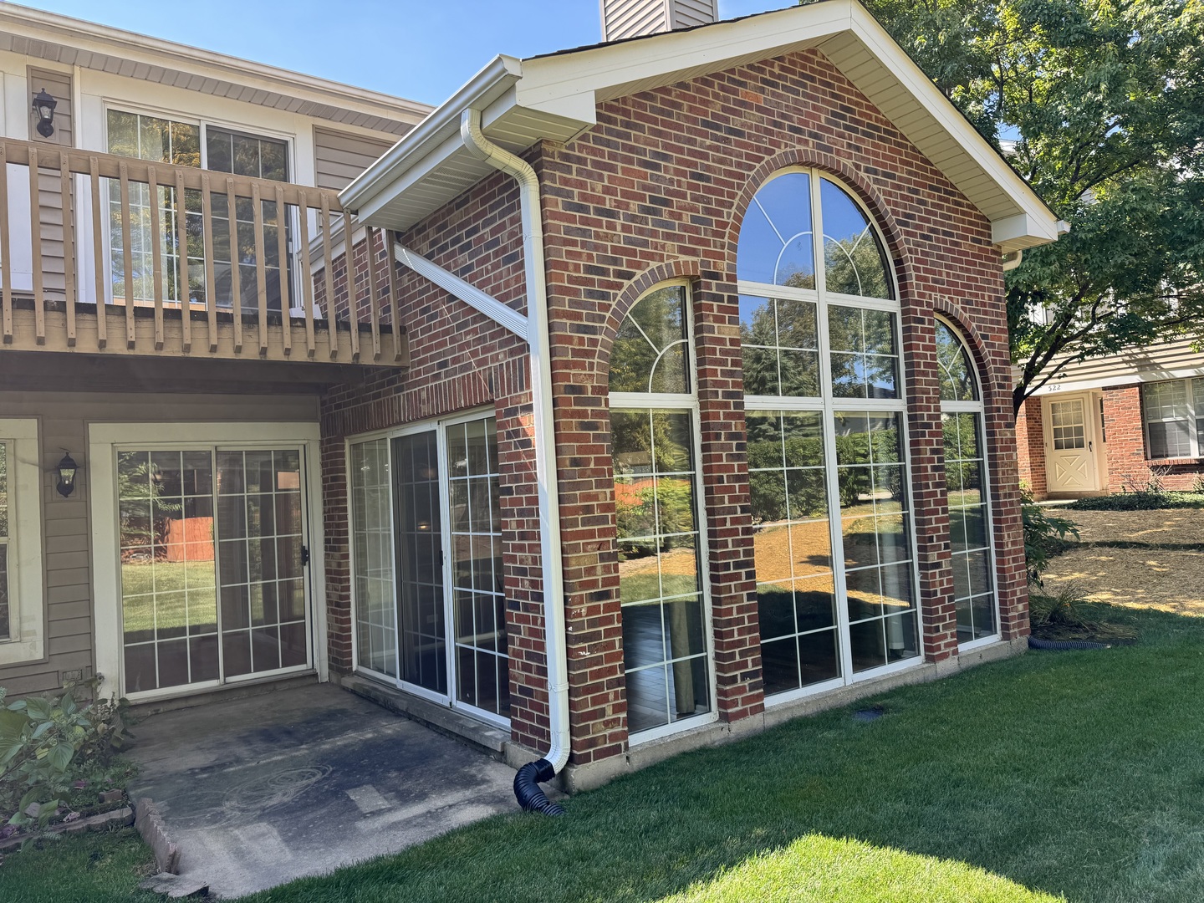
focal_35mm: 24
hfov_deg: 71.6
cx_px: 602
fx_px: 835
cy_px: 452
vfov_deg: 56.8
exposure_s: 1/562
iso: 80
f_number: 1.78
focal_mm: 6.76
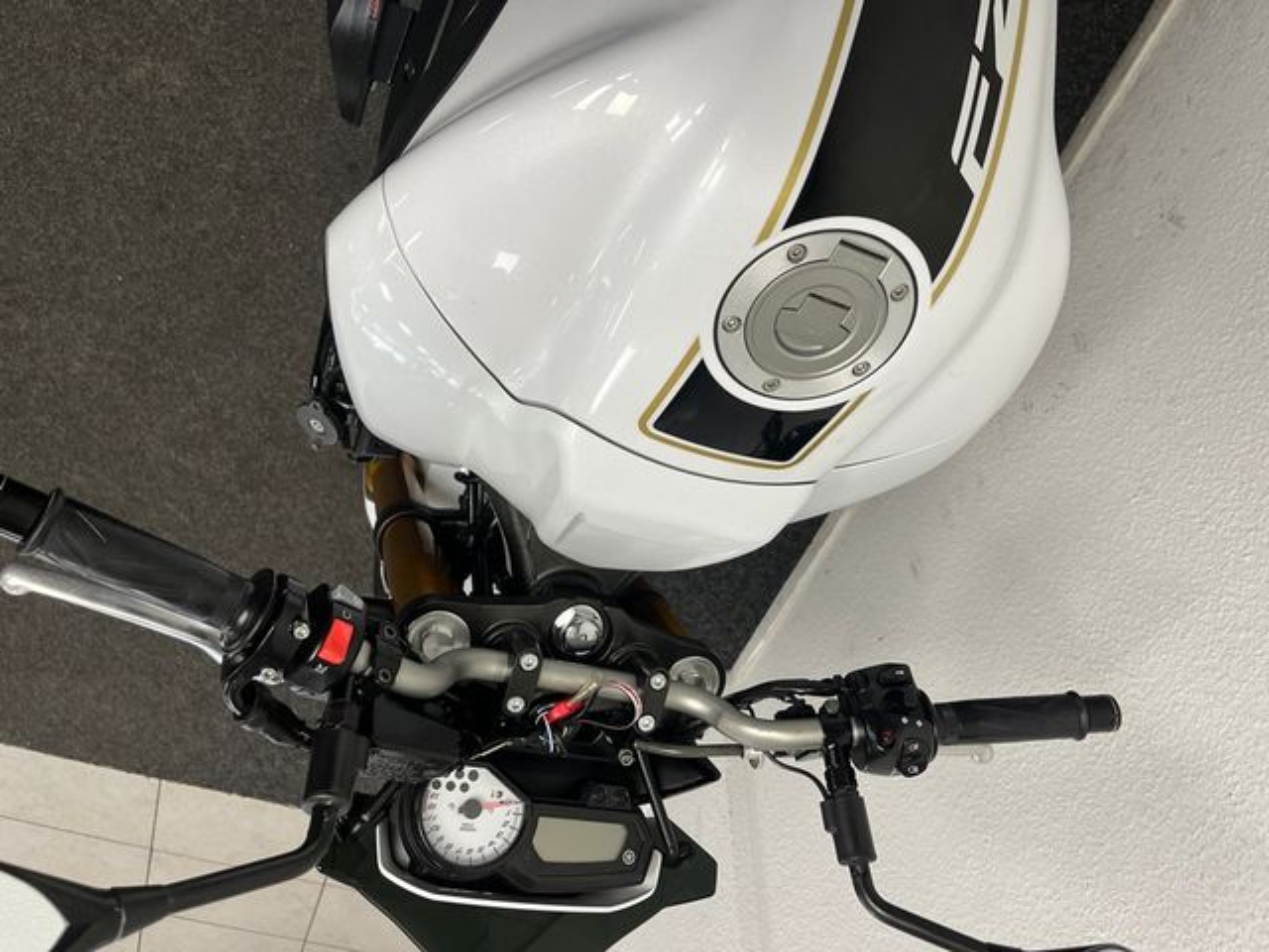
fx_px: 953
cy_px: 476
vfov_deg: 53.1
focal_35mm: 26
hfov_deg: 67.3
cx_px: 634
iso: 100
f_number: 1.6
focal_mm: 5.1
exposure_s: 1/100
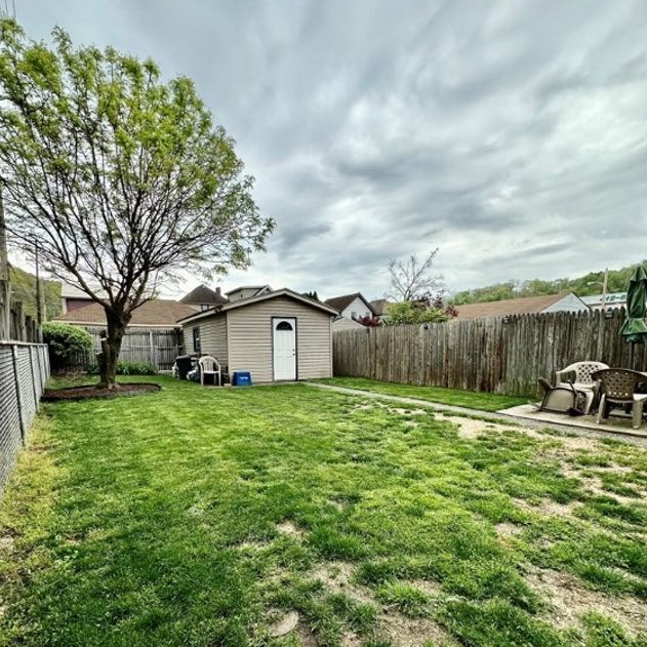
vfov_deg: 83.0
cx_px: 316
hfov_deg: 84.0
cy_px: 387
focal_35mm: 17
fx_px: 359
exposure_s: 1/550
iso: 40
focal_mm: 2.22
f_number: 2.2
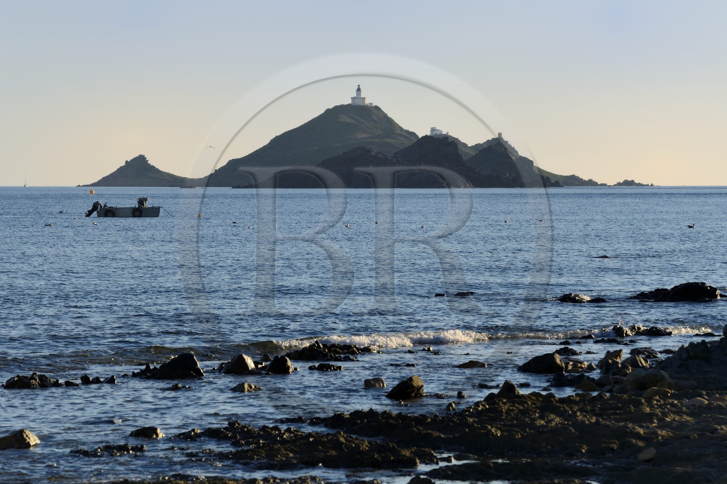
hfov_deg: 13.3
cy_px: 242
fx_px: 3129
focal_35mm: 155
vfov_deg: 8.9
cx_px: 364
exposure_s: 1/320
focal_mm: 155
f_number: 11
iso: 200
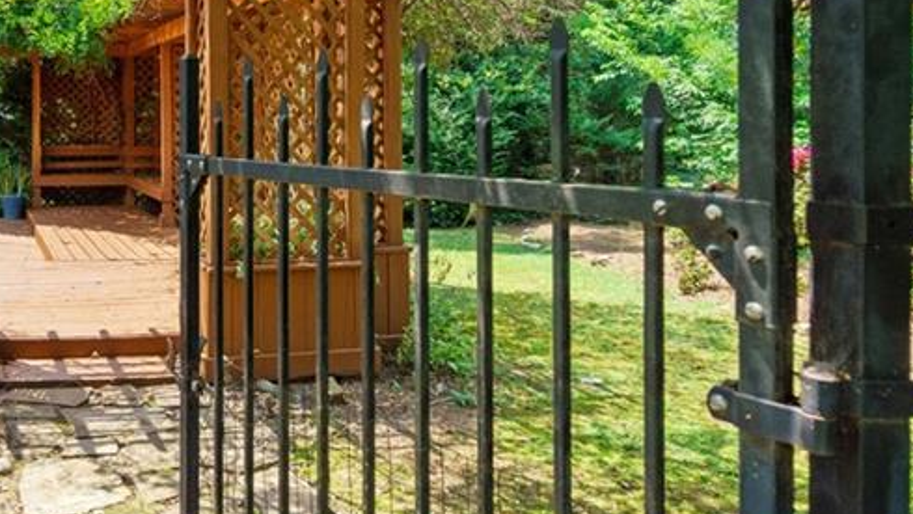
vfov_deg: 33.1
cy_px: 132
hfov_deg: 50.7
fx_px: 848
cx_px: 104
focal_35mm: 35
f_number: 6.3
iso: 1250
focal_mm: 16
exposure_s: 1/500
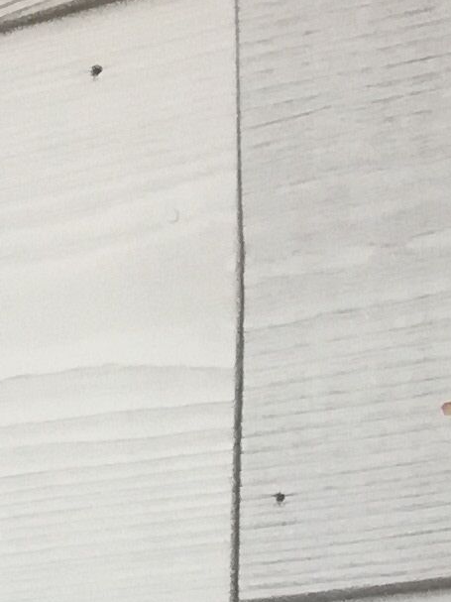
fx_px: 3215
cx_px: -262
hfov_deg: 7.8
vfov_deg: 10.2
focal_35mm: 185
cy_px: 1010
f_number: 2
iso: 500
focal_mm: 3.79
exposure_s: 1/20
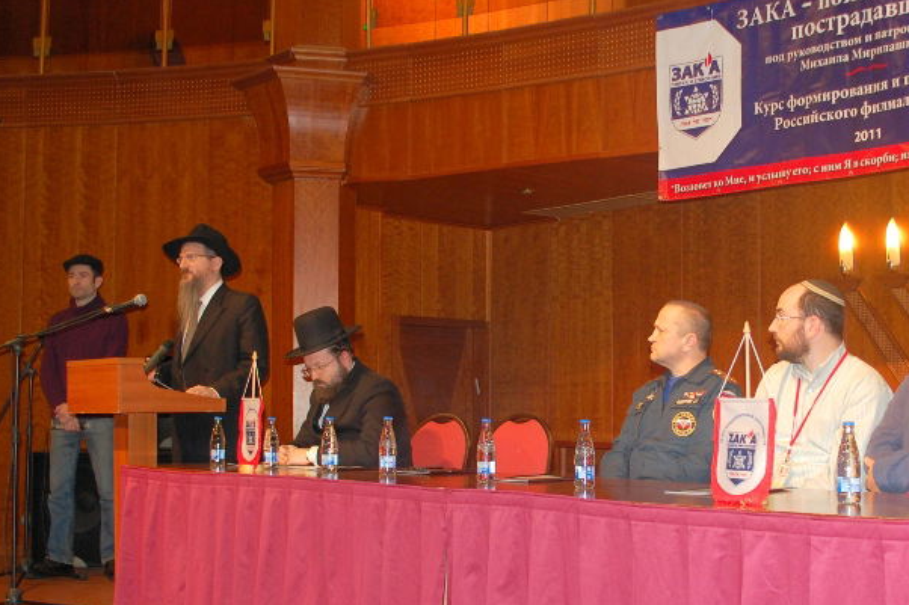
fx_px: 1287
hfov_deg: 38.4
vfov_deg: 26.4
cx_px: 621
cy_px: 363
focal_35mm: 51
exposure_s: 1/60
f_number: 3.8
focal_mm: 20
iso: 400
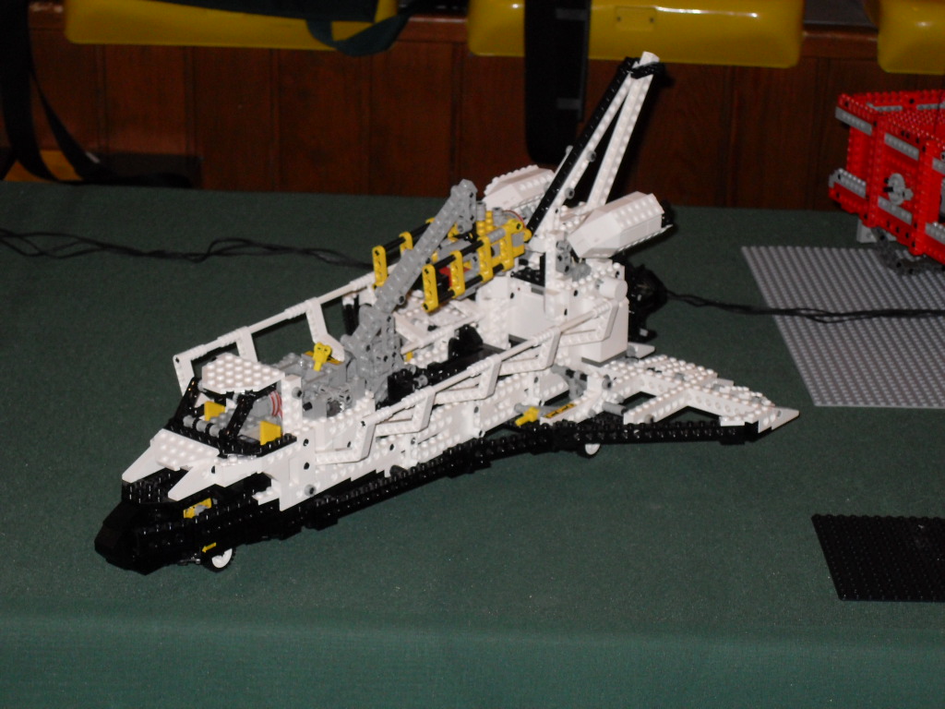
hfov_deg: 20.7
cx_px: 472
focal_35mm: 95
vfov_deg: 15.6
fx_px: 2593
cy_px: 354
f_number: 4.8
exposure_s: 1/90
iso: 160
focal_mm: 15.3
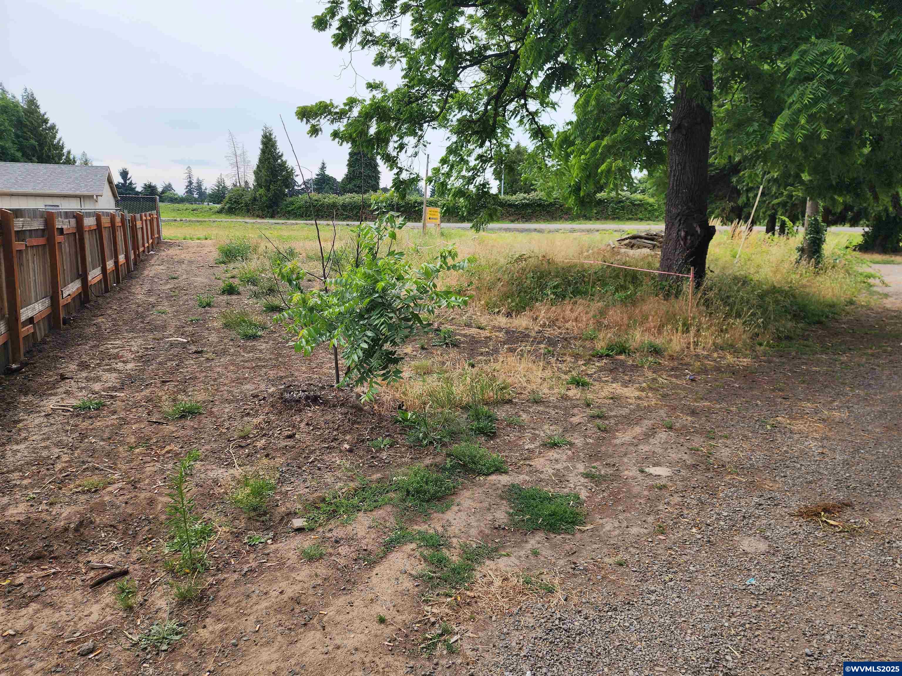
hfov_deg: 73.9
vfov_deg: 58.9
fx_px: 599
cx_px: 451
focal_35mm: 23
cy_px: 338
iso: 12
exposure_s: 1/696
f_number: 1.8
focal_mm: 6.4
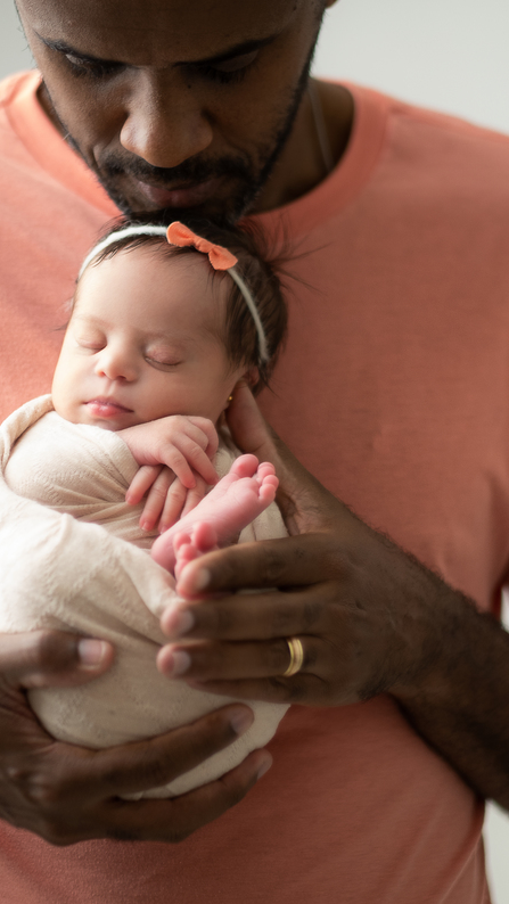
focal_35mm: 133
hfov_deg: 9.1
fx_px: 3189
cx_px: 184
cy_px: 453
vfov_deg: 16.1
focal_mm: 56
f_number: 1.2
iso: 320
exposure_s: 1/100
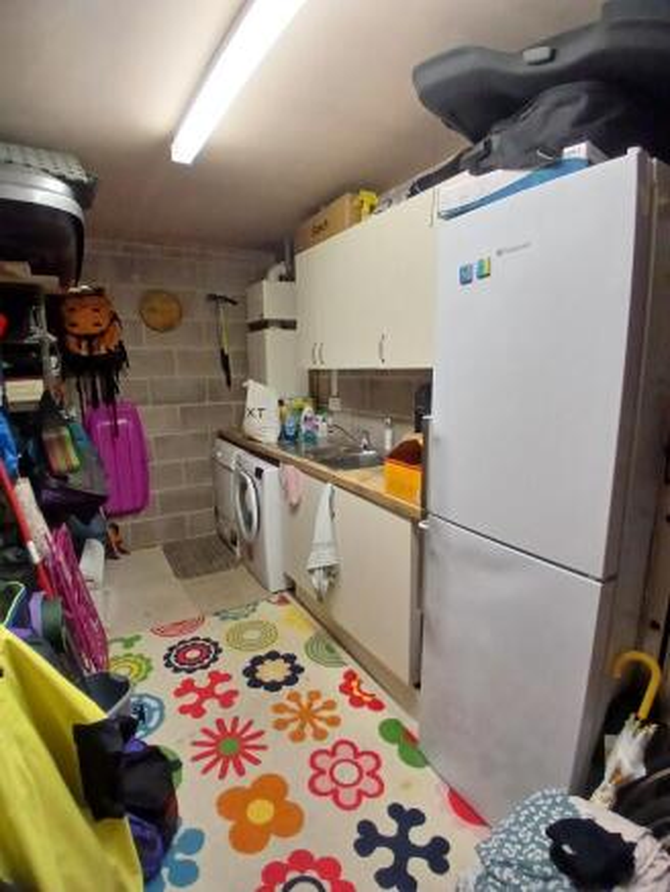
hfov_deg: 74.8
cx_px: 335
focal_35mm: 17
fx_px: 439
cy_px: 446
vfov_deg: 91.0
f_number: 2.2
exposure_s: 1/25
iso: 320
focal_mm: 1.4
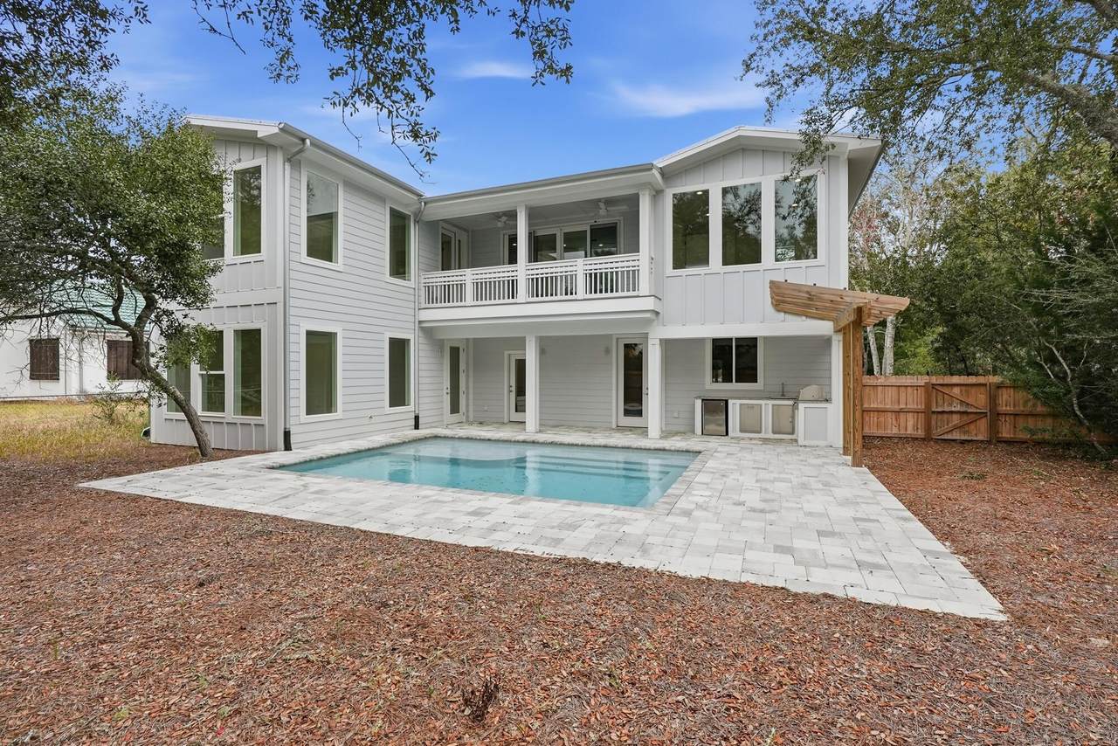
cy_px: 373
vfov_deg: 73.8
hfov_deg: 96.7
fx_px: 497
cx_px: 559
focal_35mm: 16
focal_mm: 16
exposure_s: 1/6400
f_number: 8
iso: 1250
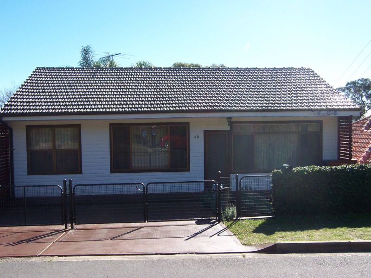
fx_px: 386
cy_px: 139
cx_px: 186
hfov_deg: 51.4
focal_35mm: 36
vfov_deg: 39.7
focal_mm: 5.6
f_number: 4
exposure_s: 1/500
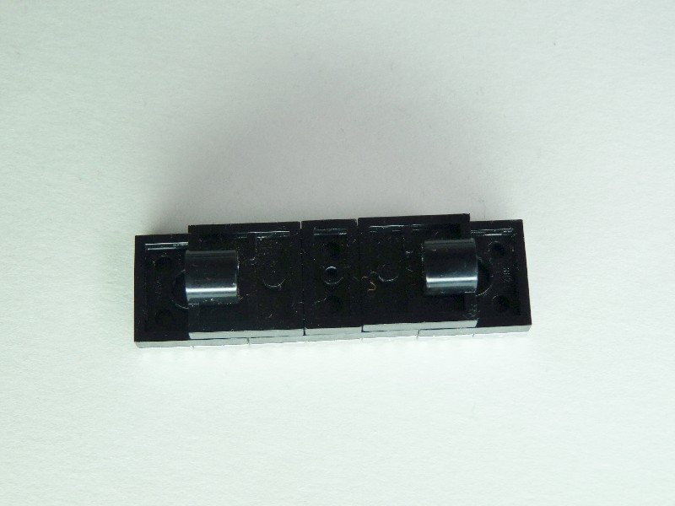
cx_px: 338
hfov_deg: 31.7
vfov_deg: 24.0
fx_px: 1189
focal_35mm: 61
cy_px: 253
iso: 100
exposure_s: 1/40
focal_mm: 10.8
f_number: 3.2
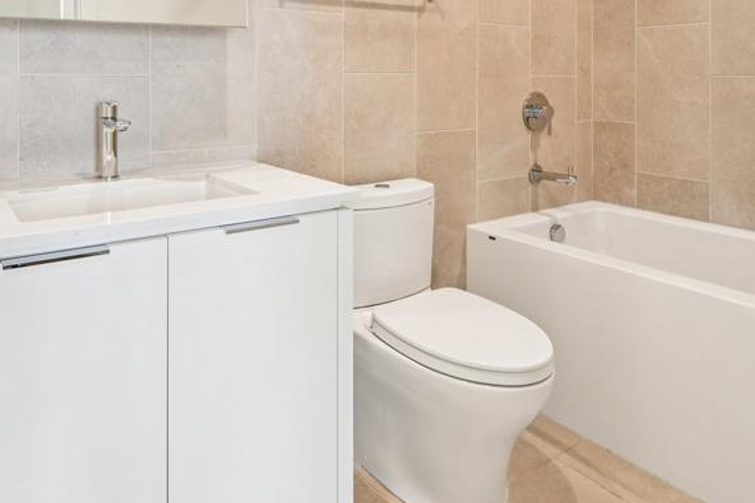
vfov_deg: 44.5
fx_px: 566
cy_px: 70
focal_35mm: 27
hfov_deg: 67.4
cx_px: 377
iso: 400
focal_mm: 10
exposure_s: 1/20
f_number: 8
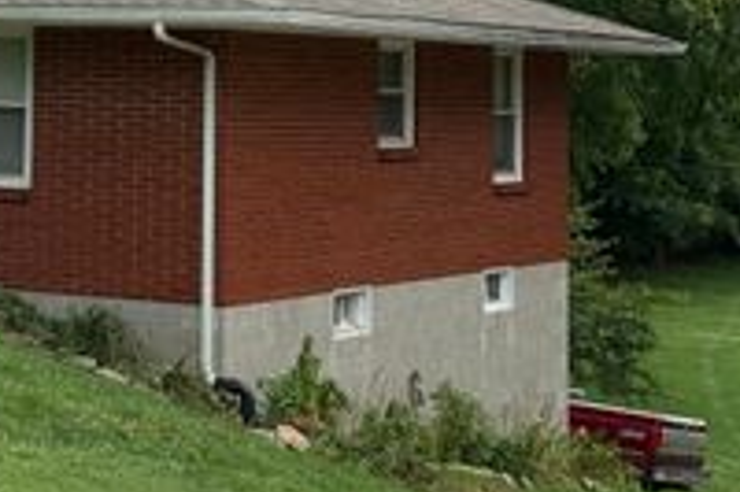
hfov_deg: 15.8
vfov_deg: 10.8
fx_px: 2567
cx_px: -137
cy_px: -102
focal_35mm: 125
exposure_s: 1/5208
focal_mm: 6.76
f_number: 1.78
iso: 80
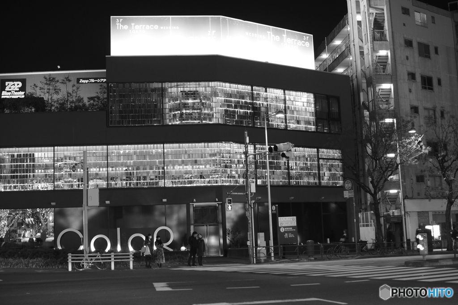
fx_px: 572
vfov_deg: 29.8
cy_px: 152
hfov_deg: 43.6
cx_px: 229
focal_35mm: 45
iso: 640
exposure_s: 1/8
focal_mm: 30
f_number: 2
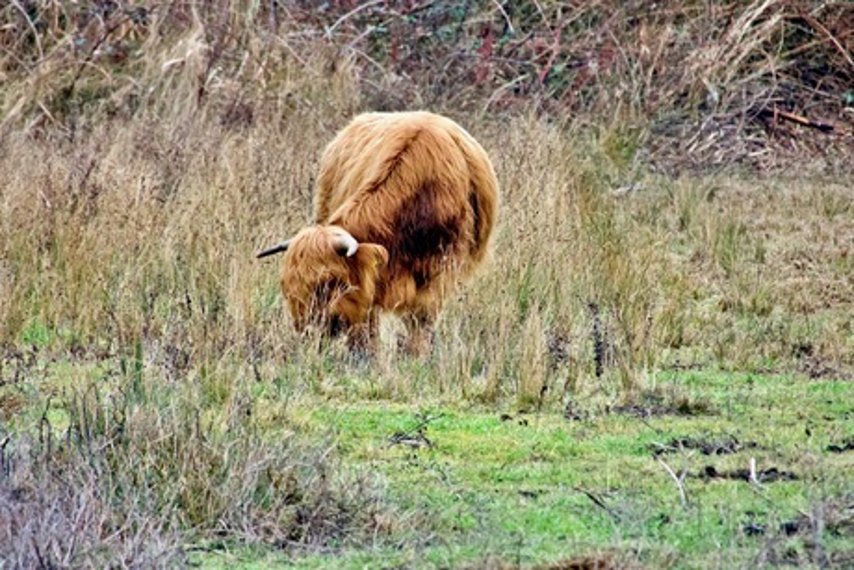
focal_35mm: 600
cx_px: 427
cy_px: 285
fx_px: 14237
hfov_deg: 3.4
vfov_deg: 2.3
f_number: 4
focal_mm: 220
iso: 1250
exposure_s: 1/800
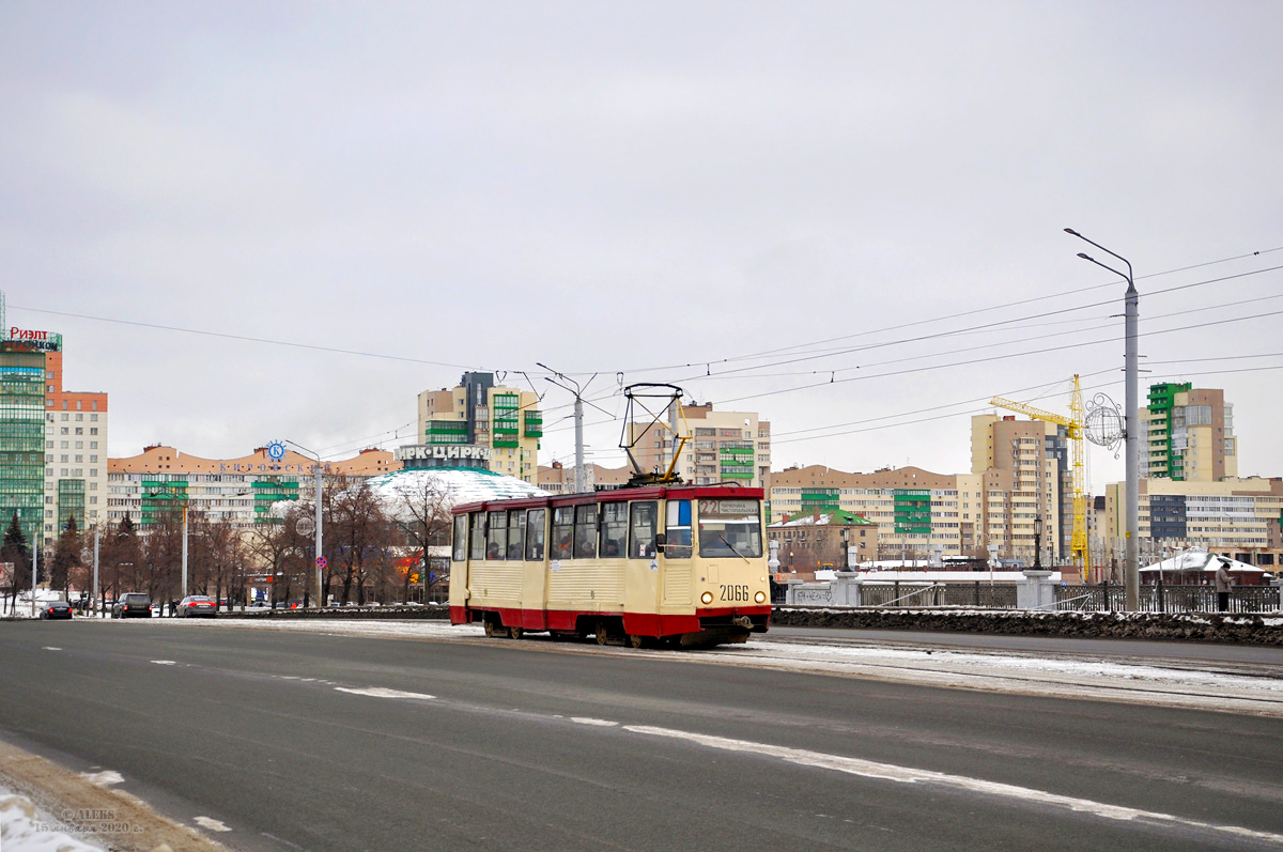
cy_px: 426
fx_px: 2403
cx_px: 642
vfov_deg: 20.1
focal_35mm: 68
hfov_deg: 29.9
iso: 200
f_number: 5.6
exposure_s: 1/250
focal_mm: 45
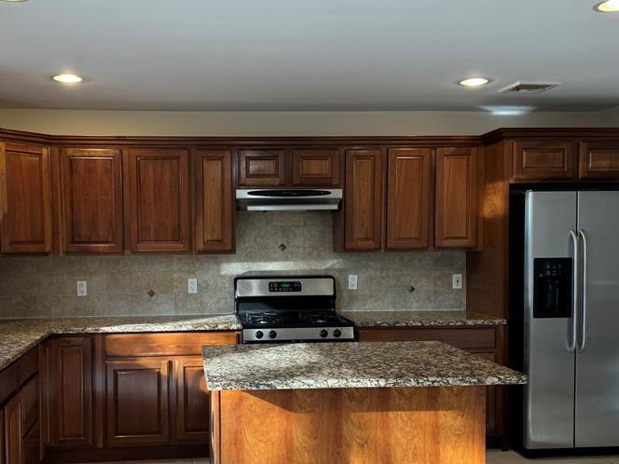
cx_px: 231
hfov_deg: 49.6
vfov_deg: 38.5
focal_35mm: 37
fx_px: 662
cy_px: 273
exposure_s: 1/120
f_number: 1.78
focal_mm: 6.76
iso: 64
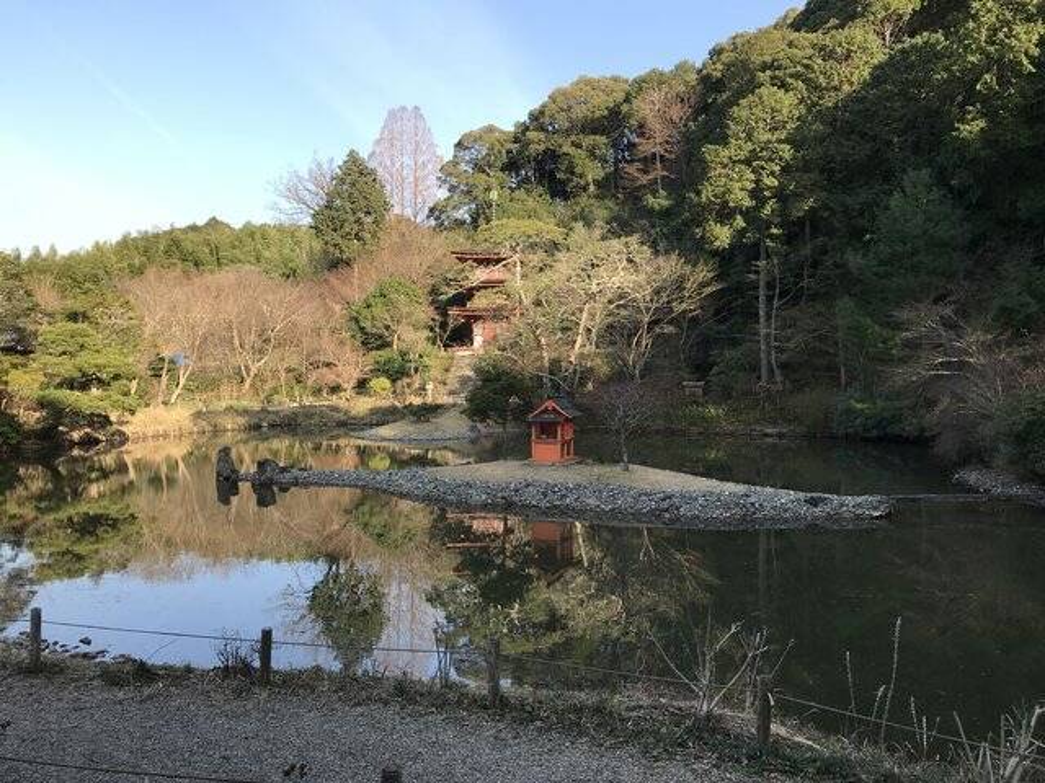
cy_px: 392
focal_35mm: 28
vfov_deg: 49.7
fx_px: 845
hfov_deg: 63.4
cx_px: 522
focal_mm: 3.99
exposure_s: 1/684
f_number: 1.8
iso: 20
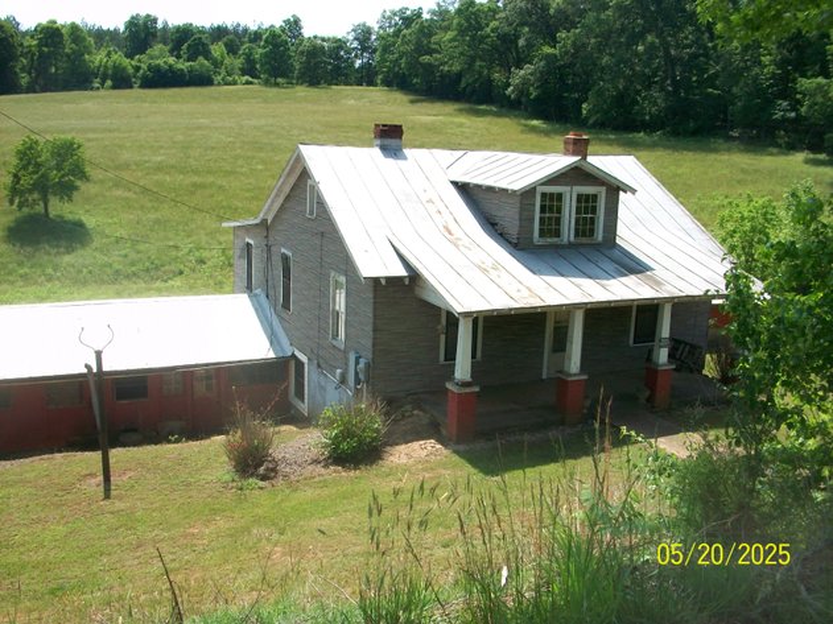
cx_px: 416
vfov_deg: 41.8
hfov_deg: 54.0
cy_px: 312
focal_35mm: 34
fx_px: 818
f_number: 5.5
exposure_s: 1/250
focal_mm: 5.7
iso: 80
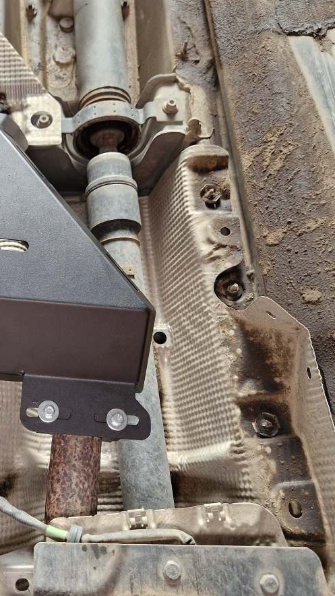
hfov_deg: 33.0
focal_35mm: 34
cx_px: 39
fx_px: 537
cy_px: 295
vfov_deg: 58.0
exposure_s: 1/100
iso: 160
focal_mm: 5.4
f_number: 1.8
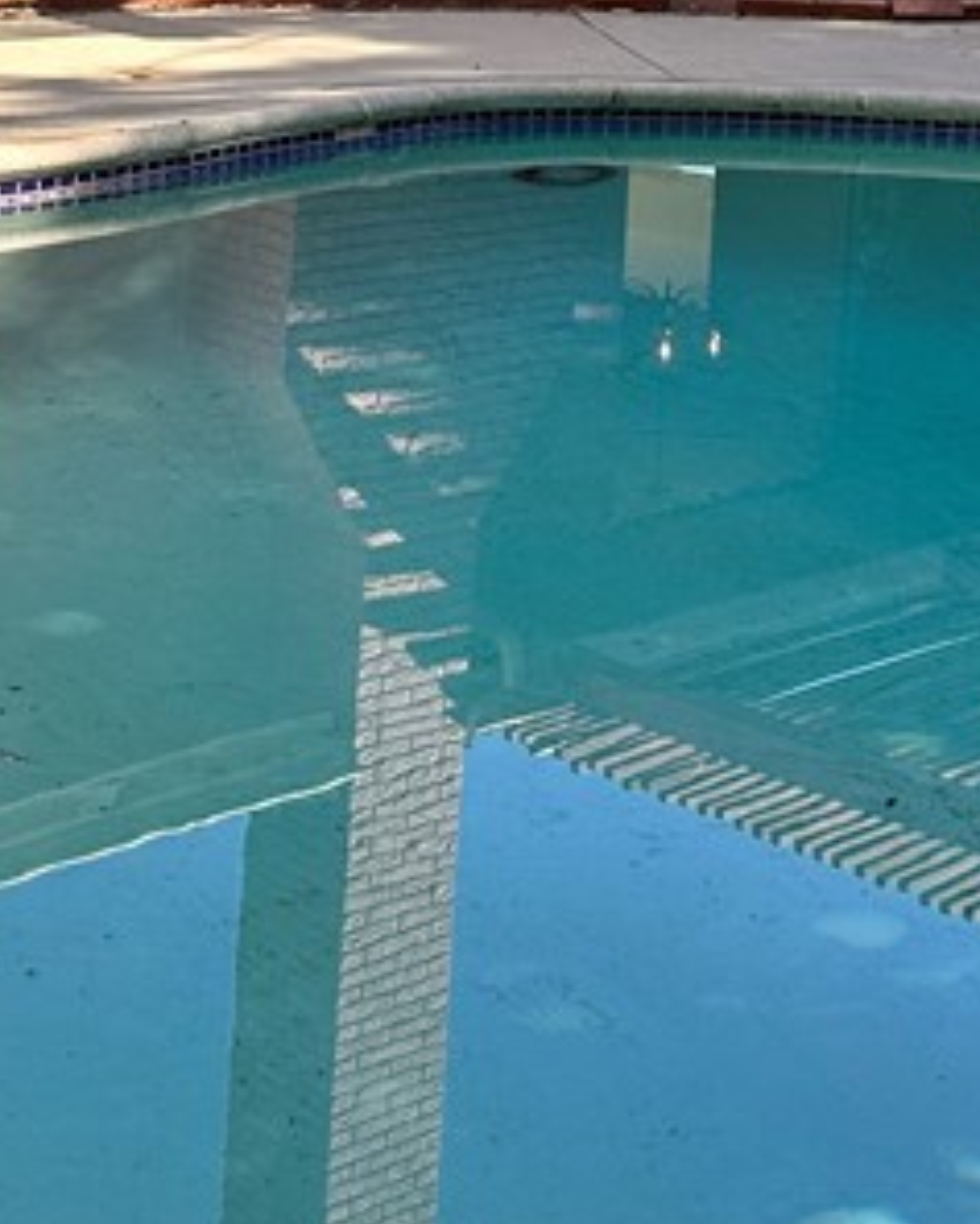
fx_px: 2935
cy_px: -112
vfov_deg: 22.3
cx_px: 496
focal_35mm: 81
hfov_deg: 19.0
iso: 80
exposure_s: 1/1692
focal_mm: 6.86
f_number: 1.78
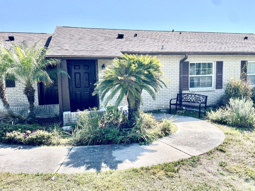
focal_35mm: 27
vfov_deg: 51.4
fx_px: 199
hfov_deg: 65.3
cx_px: 128
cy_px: 93
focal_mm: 4.2
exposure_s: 1/2618
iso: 32
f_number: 1.6
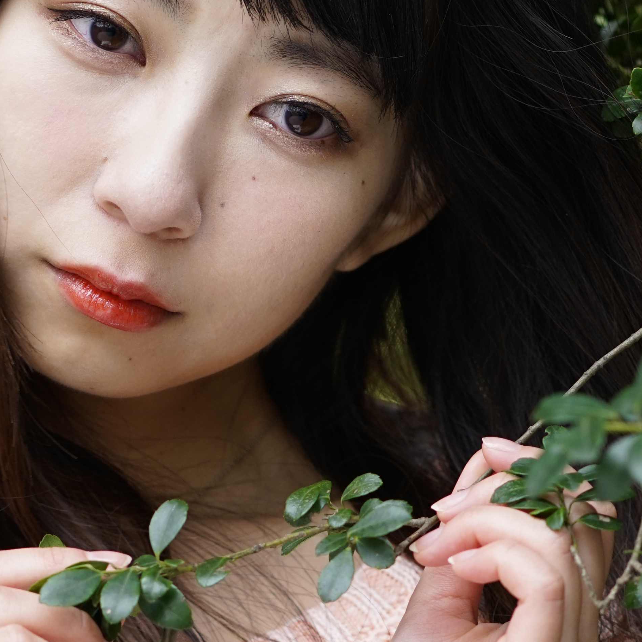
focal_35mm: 304
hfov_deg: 5.8
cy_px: 945
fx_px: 6379
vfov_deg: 5.7
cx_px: 503
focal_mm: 85
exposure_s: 1/250
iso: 320
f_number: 3.2
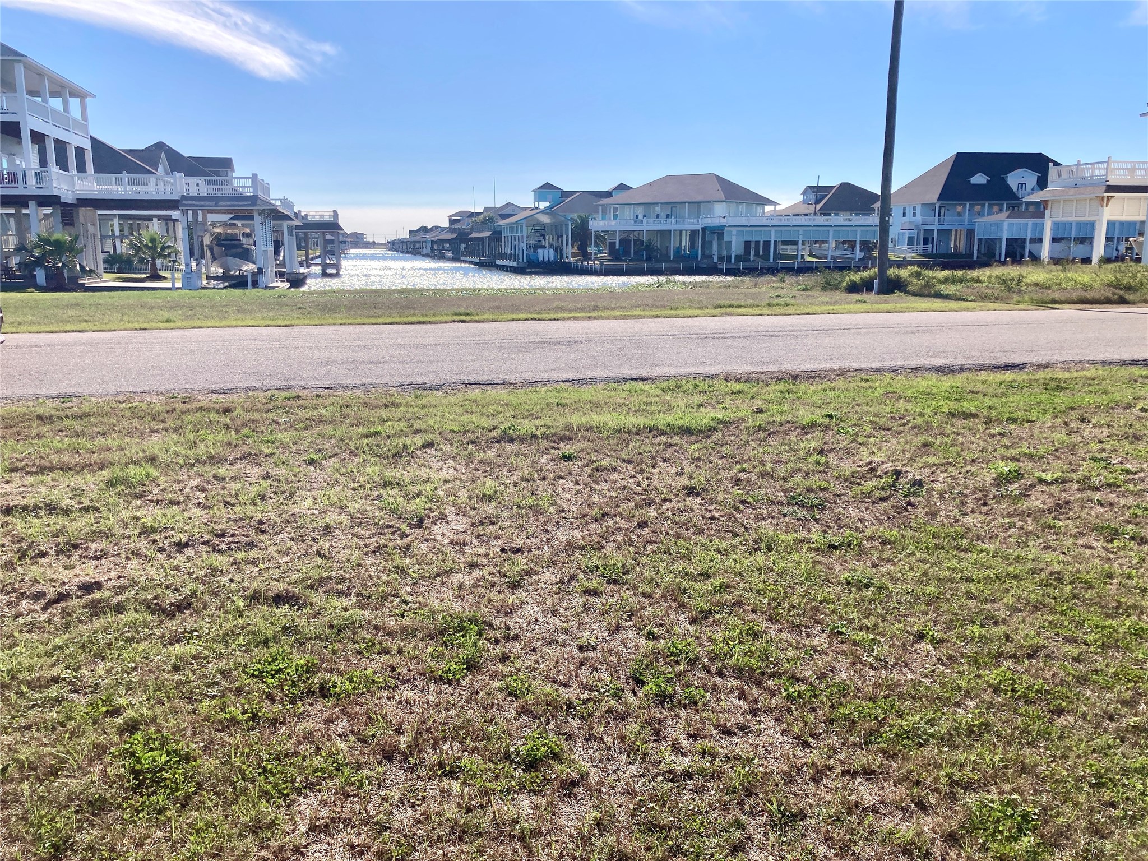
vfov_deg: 49.7
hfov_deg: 63.4
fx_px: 929
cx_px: 574
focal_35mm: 28
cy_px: 430
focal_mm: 3.99
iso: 20
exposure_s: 1/3436
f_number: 1.8
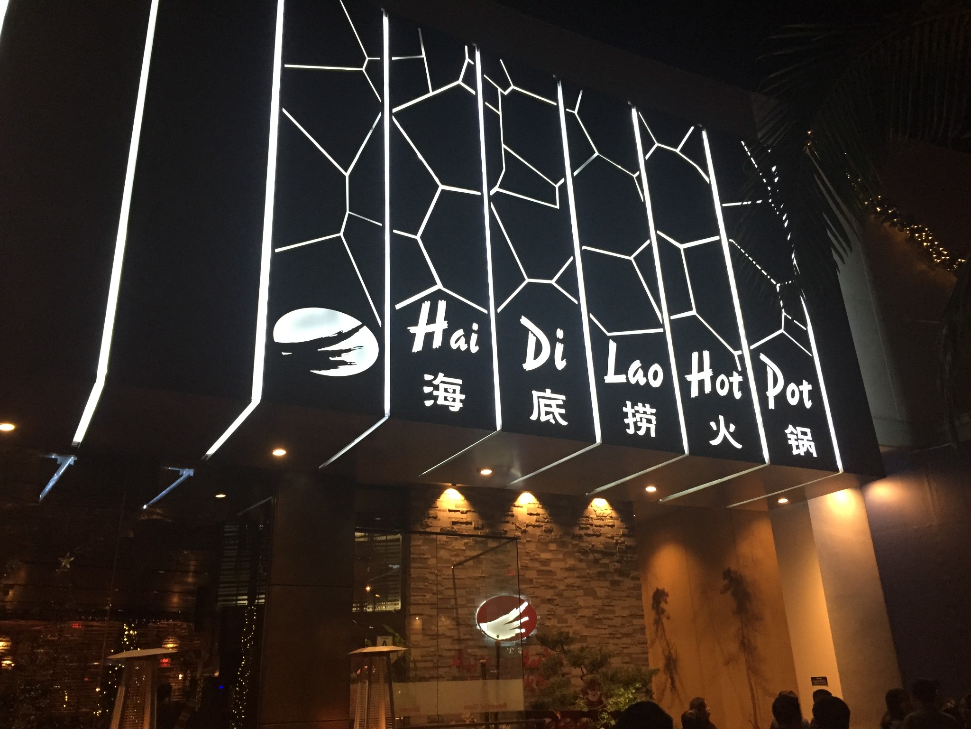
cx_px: 486
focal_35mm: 29
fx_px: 813
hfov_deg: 61.7
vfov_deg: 48.2
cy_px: 364
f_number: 2.2
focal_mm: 4.15
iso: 160
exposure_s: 1/30
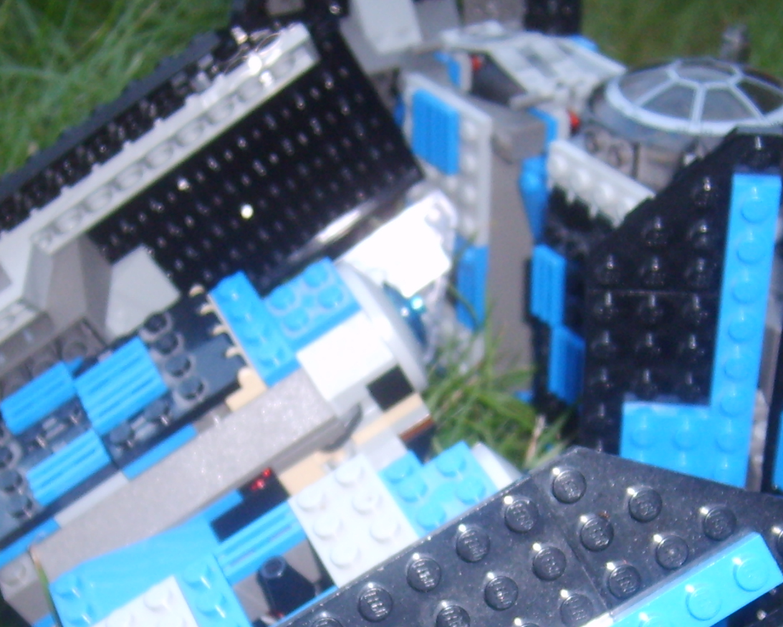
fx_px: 1646
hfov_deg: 26.8
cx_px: 412
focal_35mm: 71
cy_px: 542
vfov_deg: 21.2
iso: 100
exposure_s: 1/45
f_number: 2.8
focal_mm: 5.8
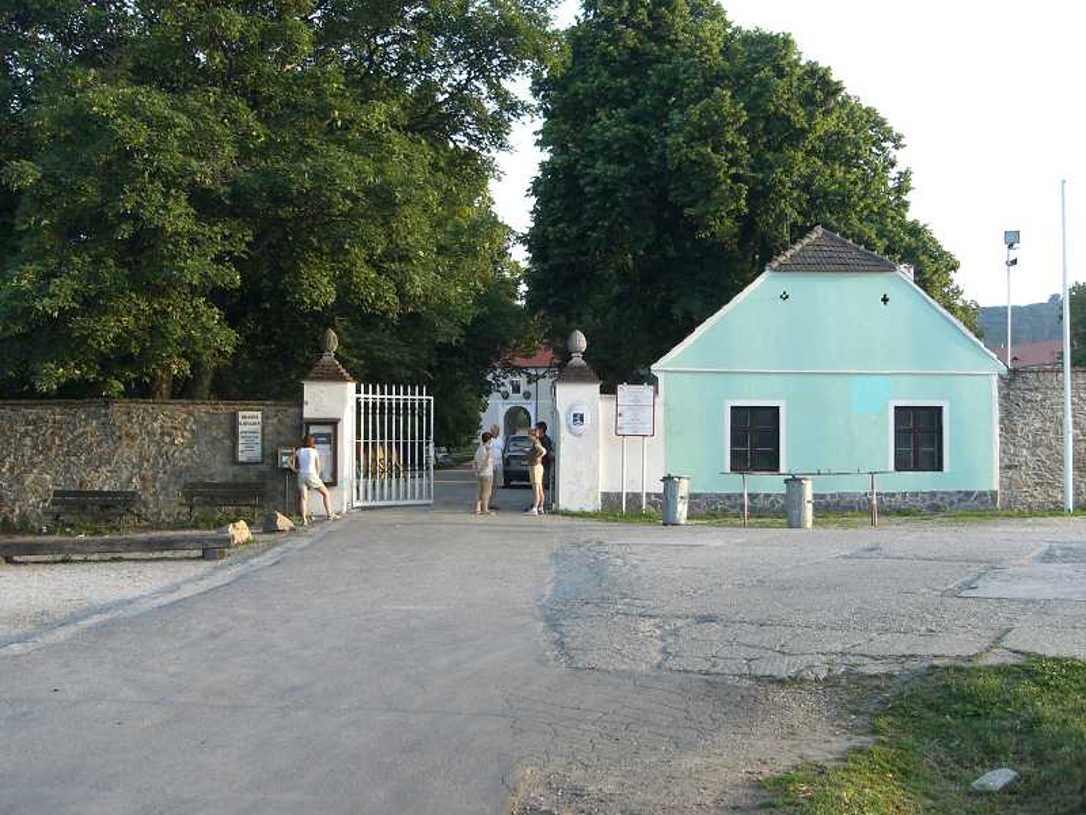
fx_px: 1192
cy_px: 408
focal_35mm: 38
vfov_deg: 37.7
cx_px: 543
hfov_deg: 49.0
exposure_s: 1/100
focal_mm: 6.3
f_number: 3.1
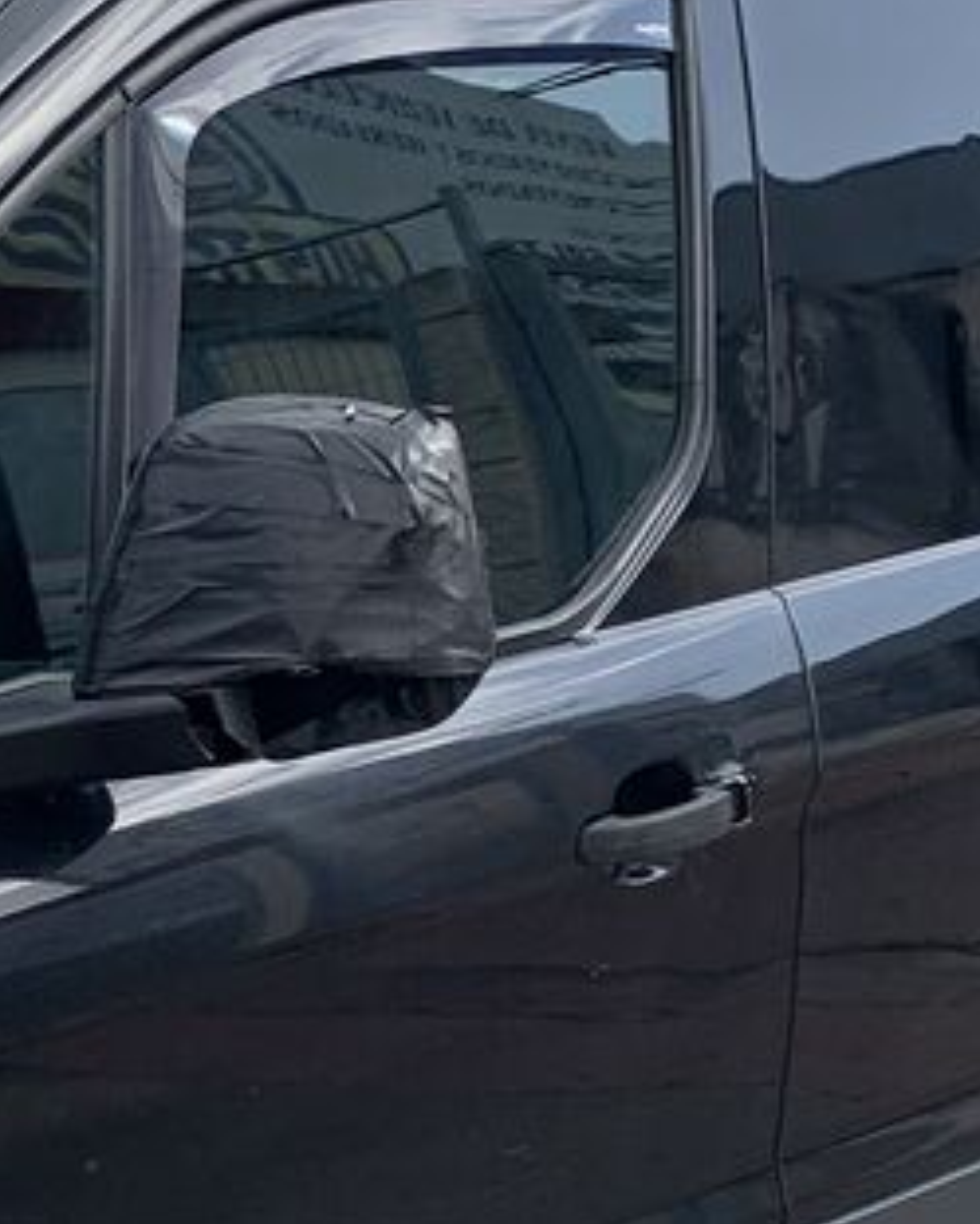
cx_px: -429
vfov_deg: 19.3
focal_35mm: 98
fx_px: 3551
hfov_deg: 14.8
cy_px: 1063
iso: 25
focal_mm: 4.25
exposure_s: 1/1190
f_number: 1.8
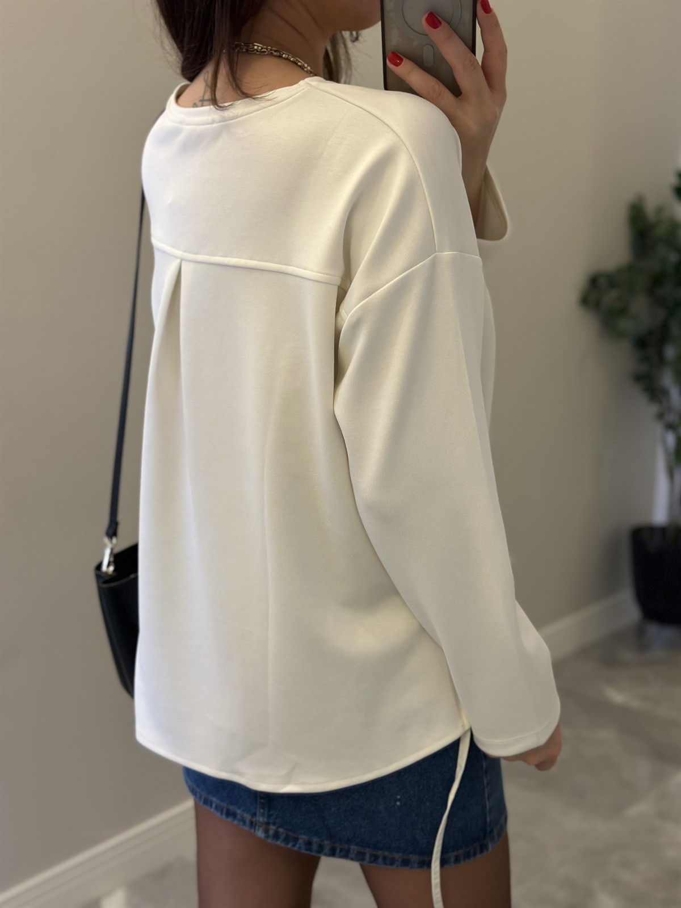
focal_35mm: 48
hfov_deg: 30.3
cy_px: 454
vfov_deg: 39.7
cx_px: 340
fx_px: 1259
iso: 125
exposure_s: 1/50
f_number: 1.78
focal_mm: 6.86
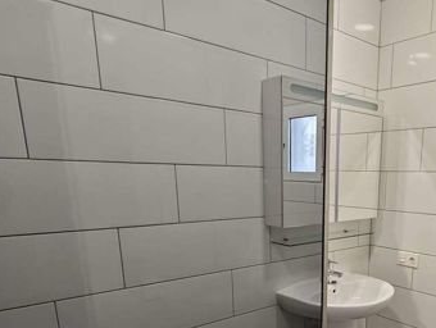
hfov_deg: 58.5
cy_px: 278
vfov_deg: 45.0
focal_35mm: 29
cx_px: 325
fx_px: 366
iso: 320
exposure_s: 1/60
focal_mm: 2.16
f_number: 2.2
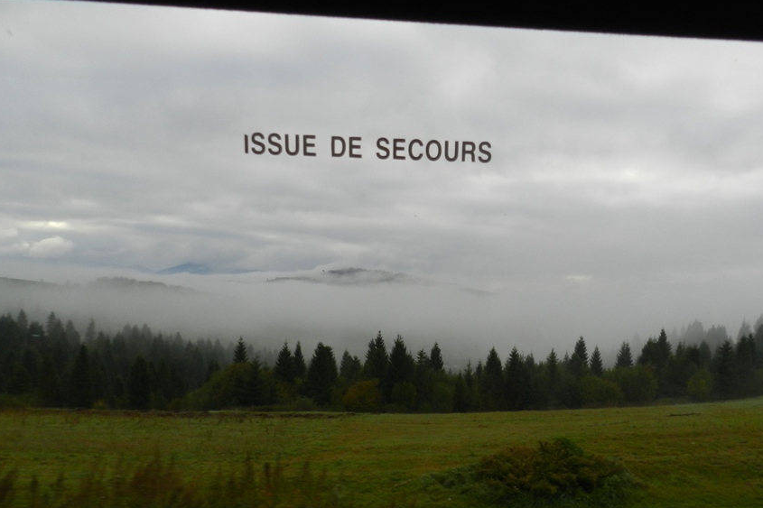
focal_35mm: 29
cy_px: 328
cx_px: 450
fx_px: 614
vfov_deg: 44.4
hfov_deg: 63.2
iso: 160
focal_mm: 4
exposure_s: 1/320
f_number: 3.4
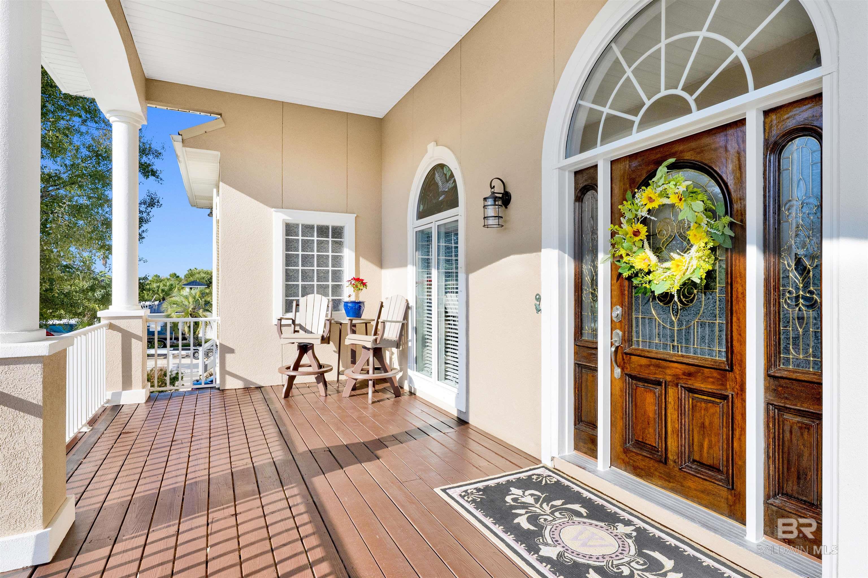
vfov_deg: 65.9
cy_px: 289
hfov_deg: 88.4
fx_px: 446
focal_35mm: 18
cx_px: 434
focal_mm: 18.5
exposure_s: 1/1600
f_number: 11
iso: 500
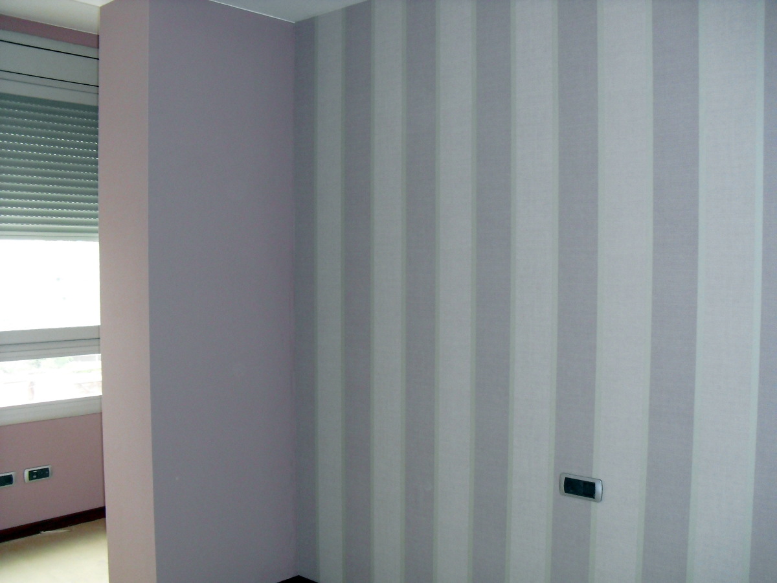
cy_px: 292
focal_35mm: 36
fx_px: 808
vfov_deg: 39.7
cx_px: 388
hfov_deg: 51.4
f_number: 3.1
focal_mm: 6.3
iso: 400
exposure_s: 1/60
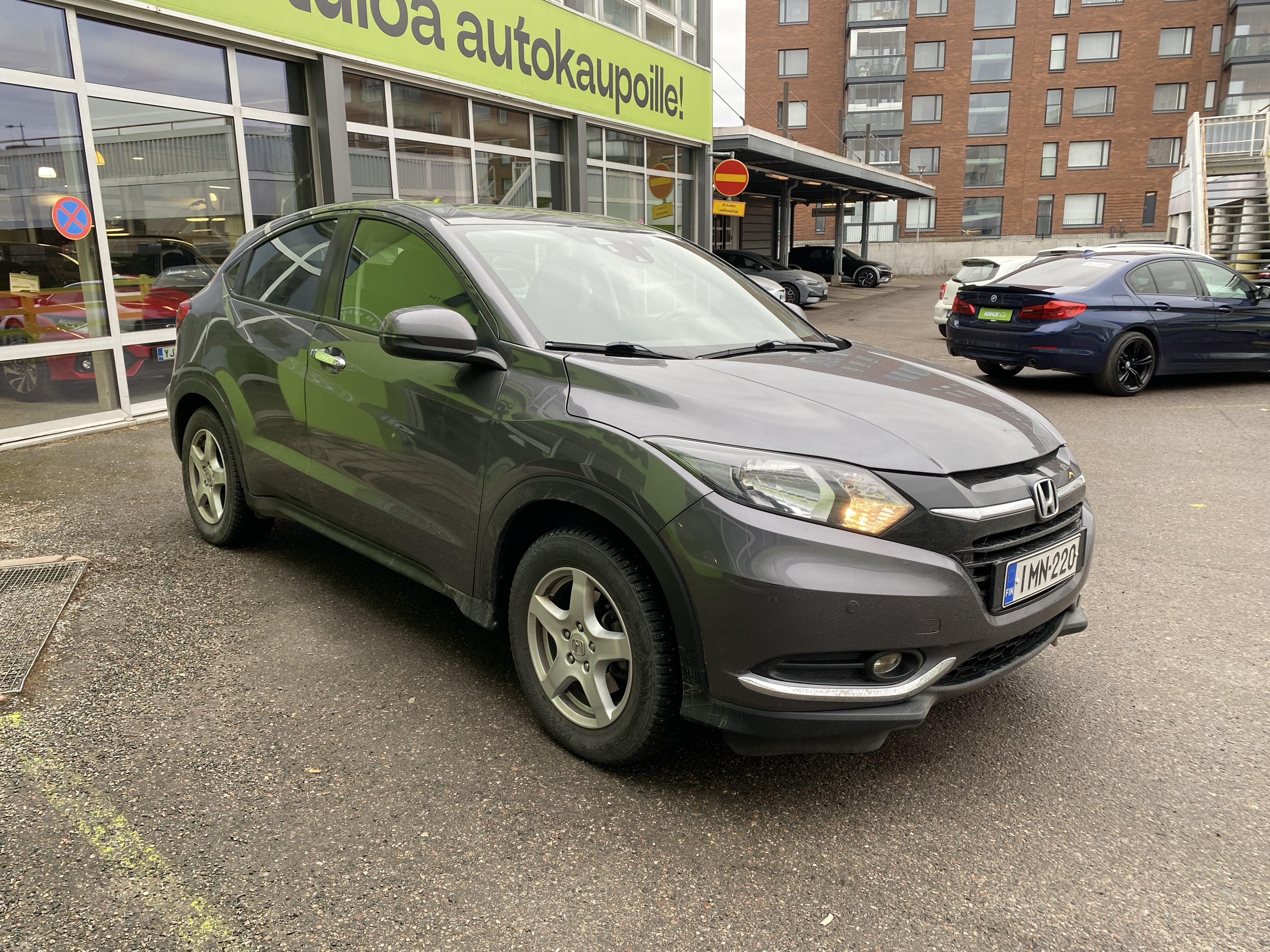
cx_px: 635
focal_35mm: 26
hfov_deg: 67.3
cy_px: 476
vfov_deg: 53.1
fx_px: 954
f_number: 1.8
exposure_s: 1/122
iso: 40
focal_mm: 4.25
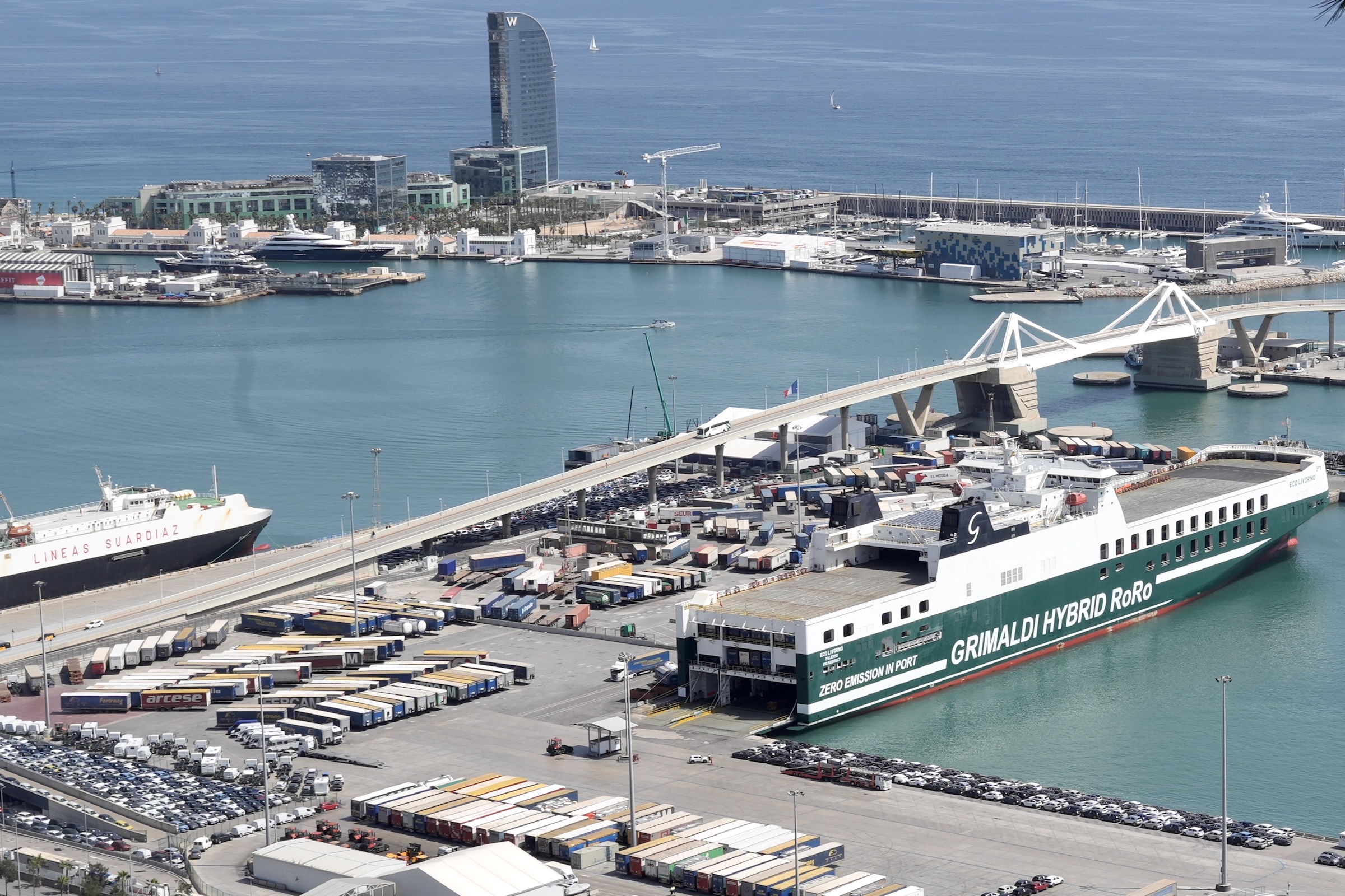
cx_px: 672
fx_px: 1532
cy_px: 448
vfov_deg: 32.6
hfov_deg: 47.4
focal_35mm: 41
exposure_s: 1/160
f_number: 13
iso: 100
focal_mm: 41
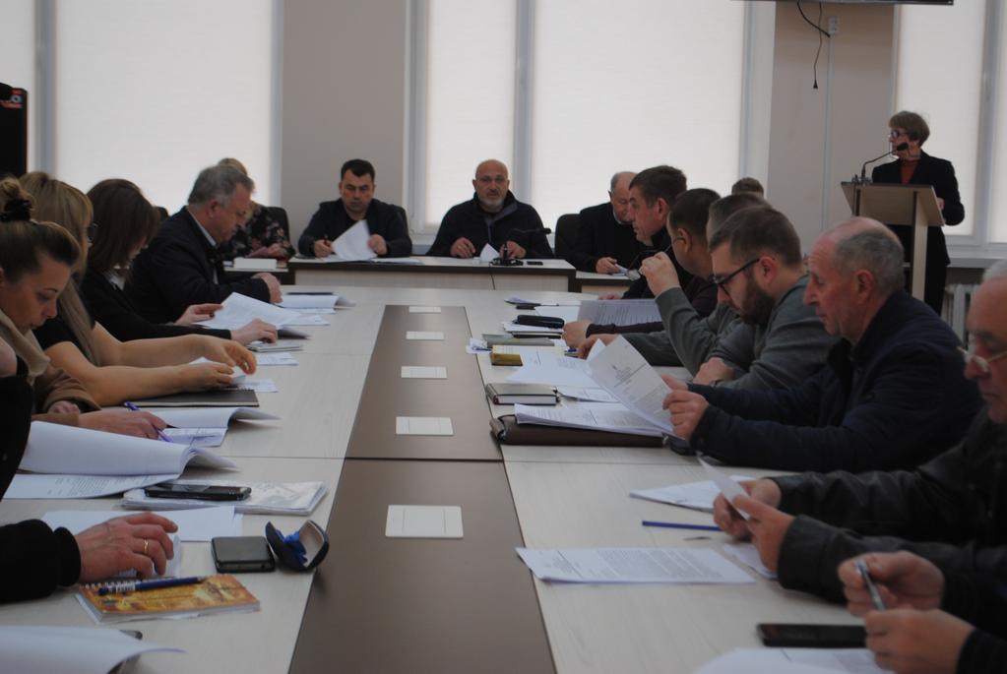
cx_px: 504
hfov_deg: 30.5
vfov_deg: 20.7
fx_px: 1849
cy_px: 337
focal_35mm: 66
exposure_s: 1/30
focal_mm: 44
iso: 280
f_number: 5.3
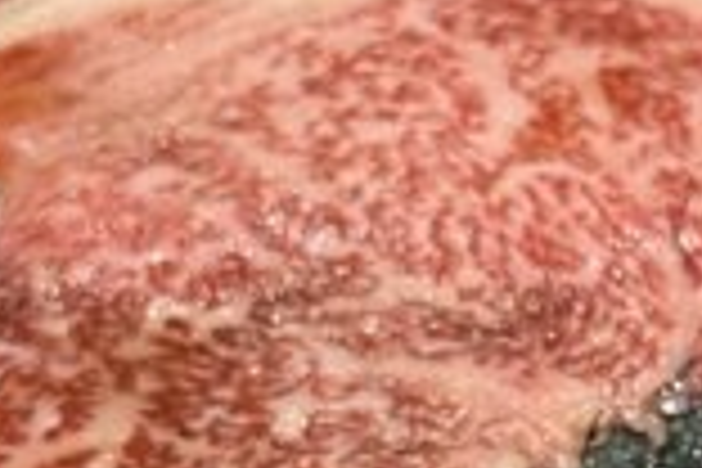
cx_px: 796
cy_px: 482
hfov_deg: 9.9
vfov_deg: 6.7
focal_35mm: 205
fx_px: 3997
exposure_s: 1/59
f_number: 1.78
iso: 250
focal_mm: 6.76
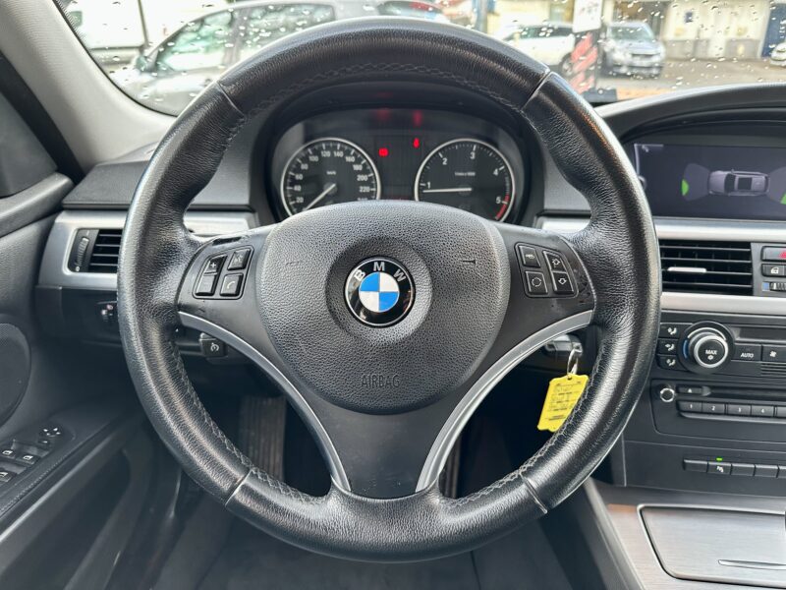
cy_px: 295
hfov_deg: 71.6
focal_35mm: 24
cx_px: 393
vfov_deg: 56.8
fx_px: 545
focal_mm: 6.86
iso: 250
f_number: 1.78
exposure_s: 1/60
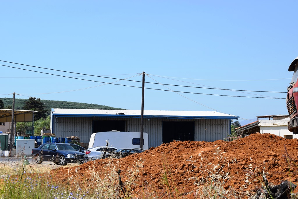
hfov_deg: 26.0
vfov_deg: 17.5
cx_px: 149
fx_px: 646
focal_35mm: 78
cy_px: 100
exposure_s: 1/400
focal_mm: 52
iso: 200
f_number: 10
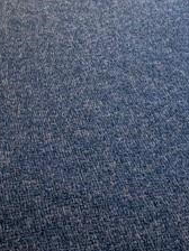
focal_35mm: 64
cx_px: 38
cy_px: -162
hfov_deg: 22.6
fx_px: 466
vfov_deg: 22.4
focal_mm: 2.22
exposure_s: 1/60
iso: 250
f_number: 2.2
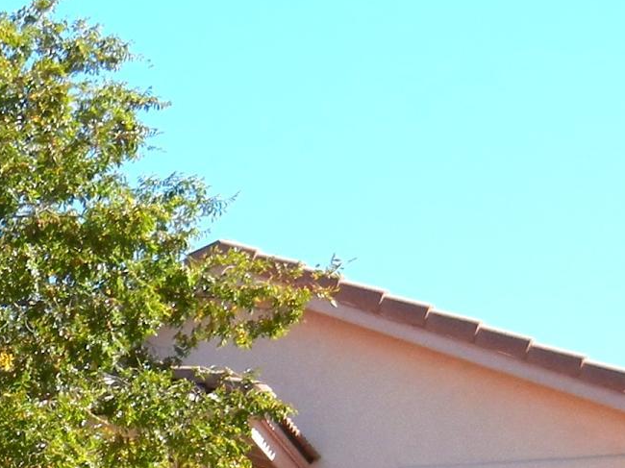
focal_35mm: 157
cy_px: 598
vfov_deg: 9.3
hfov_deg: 12.1
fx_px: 2834
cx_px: -244
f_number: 3.6
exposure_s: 1/917
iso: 160
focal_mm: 6.2
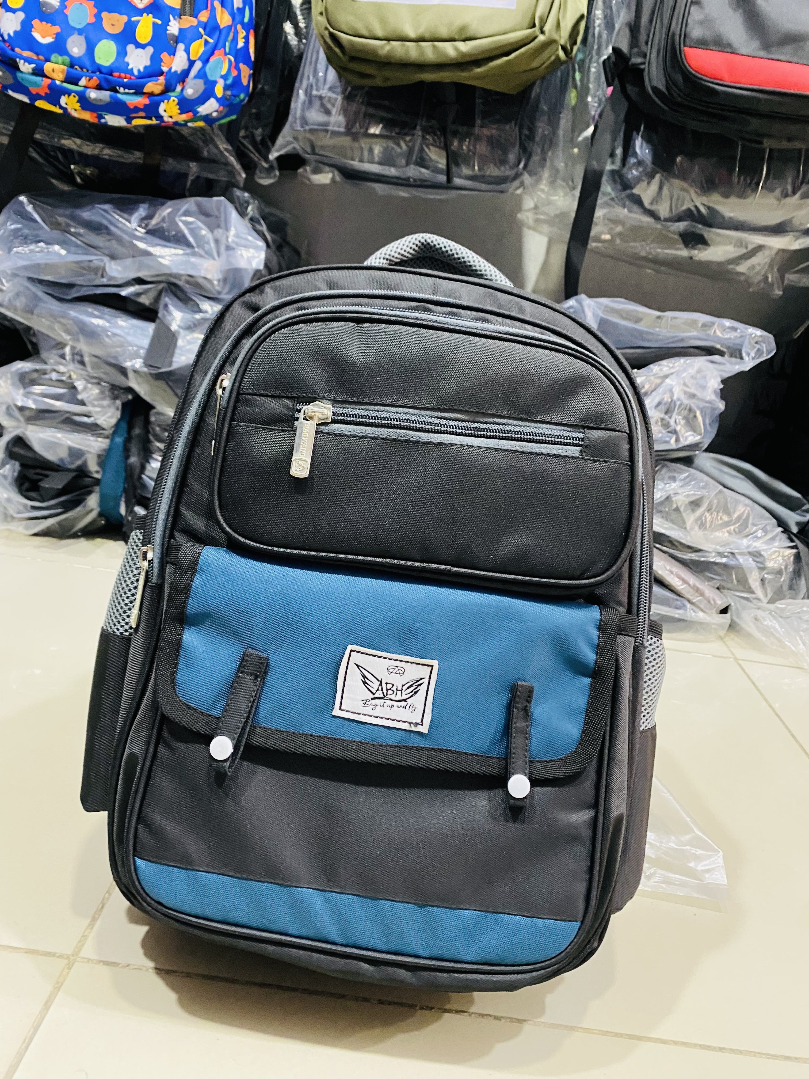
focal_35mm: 26
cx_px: 404
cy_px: 540
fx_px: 810
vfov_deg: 67.3
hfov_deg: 53.1
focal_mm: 4.25
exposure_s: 1/30
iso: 640
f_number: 1.8
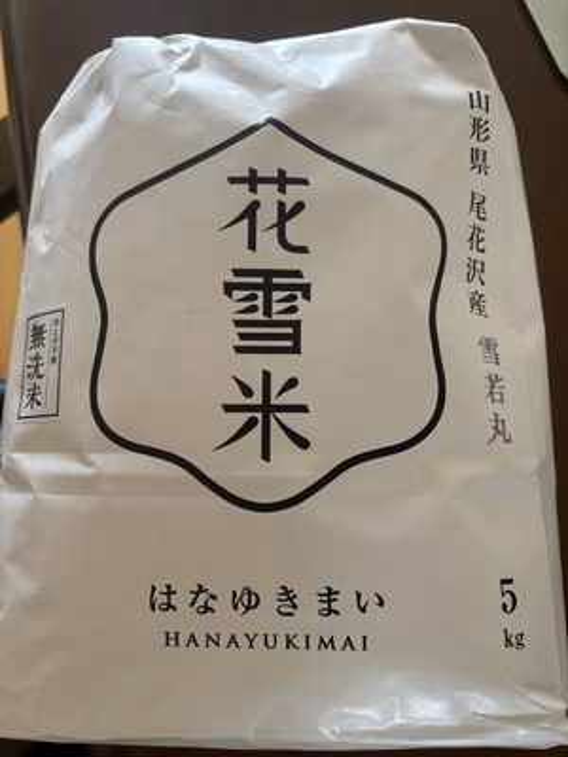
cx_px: 284
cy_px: 378
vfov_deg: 67.3
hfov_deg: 53.1
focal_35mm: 26
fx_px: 569
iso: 160
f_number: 1.6
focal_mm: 5.96
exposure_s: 1/60
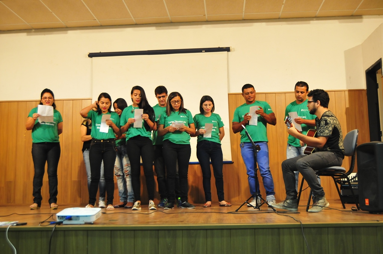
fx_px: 446
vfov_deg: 31.8
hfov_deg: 46.5
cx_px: 192
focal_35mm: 42
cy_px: 127
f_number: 4
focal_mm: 28
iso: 1250
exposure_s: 1/30
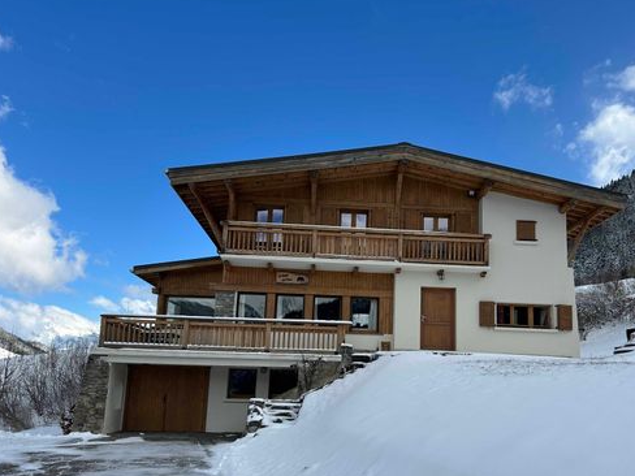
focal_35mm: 32
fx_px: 587
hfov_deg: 56.6
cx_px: 362
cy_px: 284
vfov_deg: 44.0
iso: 50
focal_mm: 5.7
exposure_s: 1/4274
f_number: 1.5
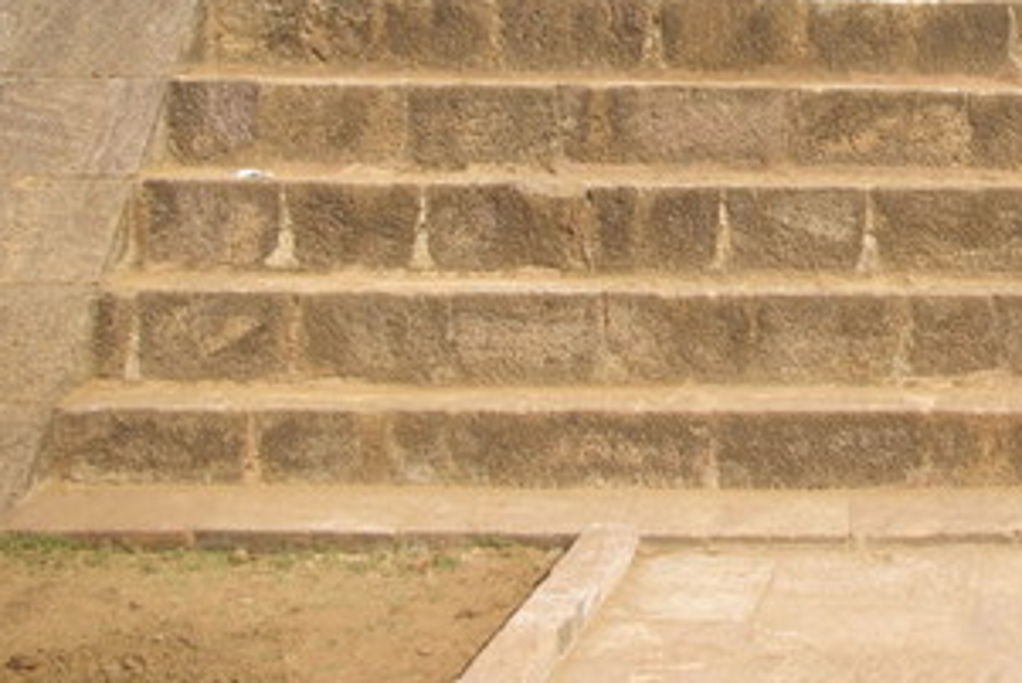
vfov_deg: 19.6
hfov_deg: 27.9
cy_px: -29
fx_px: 1905
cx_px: 1070
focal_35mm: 67
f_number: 6.7
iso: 100
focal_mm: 21
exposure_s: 1/90
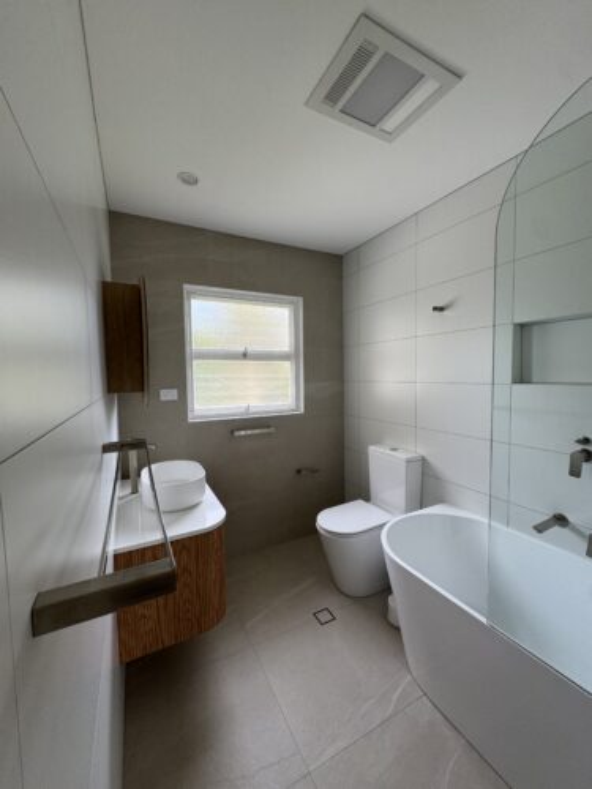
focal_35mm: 14
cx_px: 296
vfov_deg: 102.1
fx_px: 319
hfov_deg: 85.7
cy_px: 394
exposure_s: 1/99
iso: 100
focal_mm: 2.22
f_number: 2.2
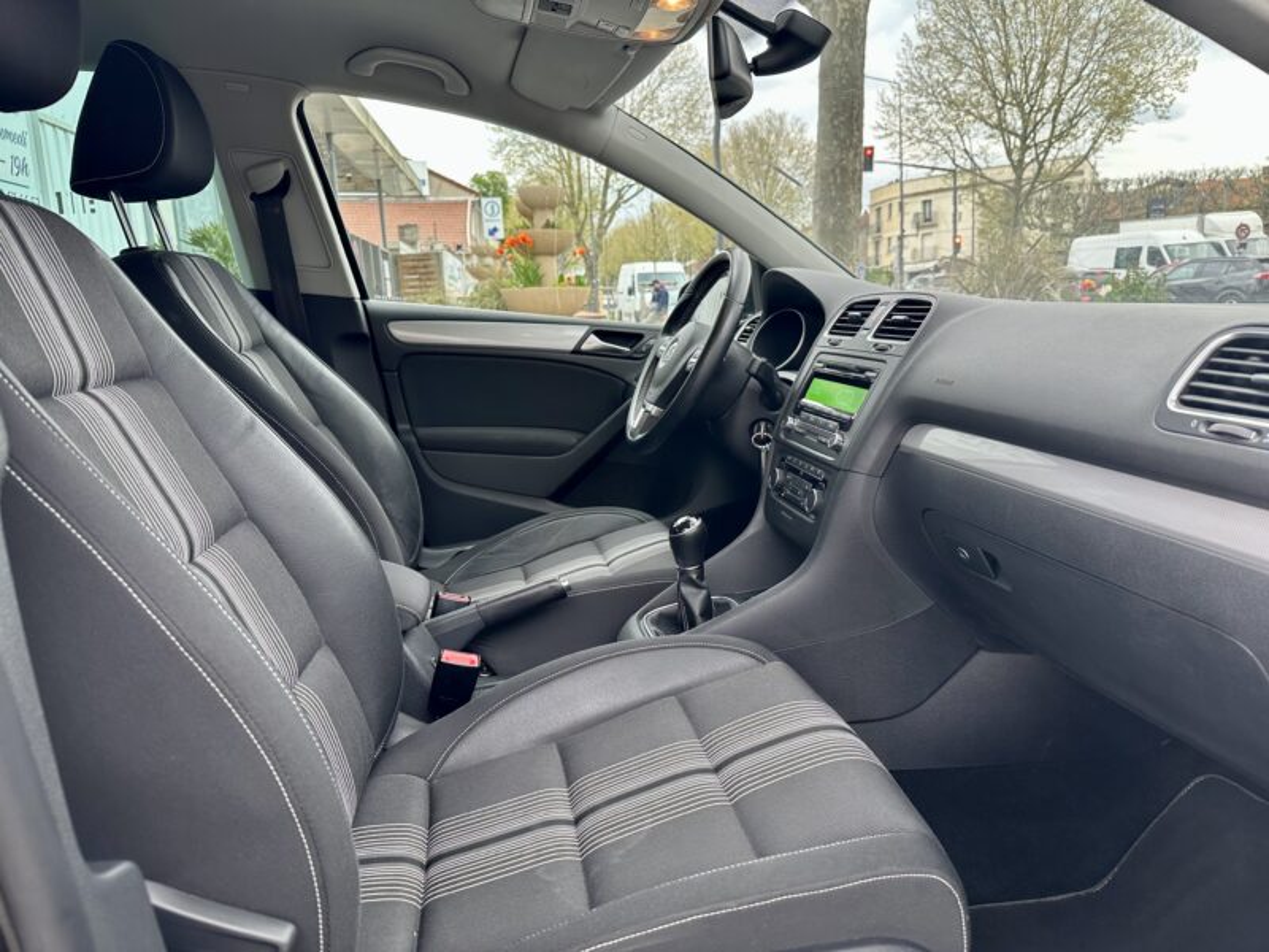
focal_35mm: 24
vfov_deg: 56.8
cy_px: 476
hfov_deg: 71.6
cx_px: 634
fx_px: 880
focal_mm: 6.86
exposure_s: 1/121
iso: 80
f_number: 1.78
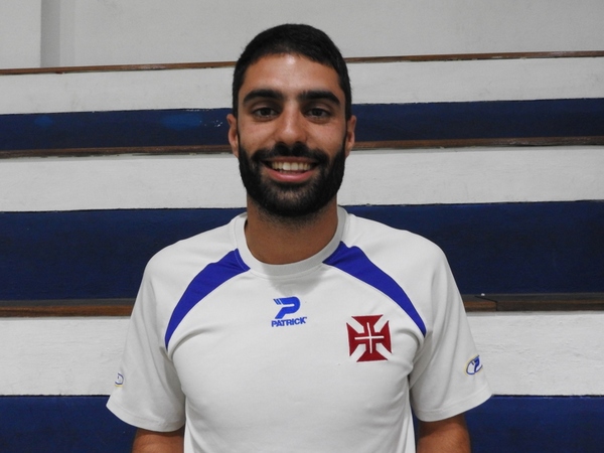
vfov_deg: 40.7
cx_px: 302
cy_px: 226
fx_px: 611
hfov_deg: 52.6
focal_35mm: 35
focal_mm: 6.3
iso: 640
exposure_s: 1/8
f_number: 4.8
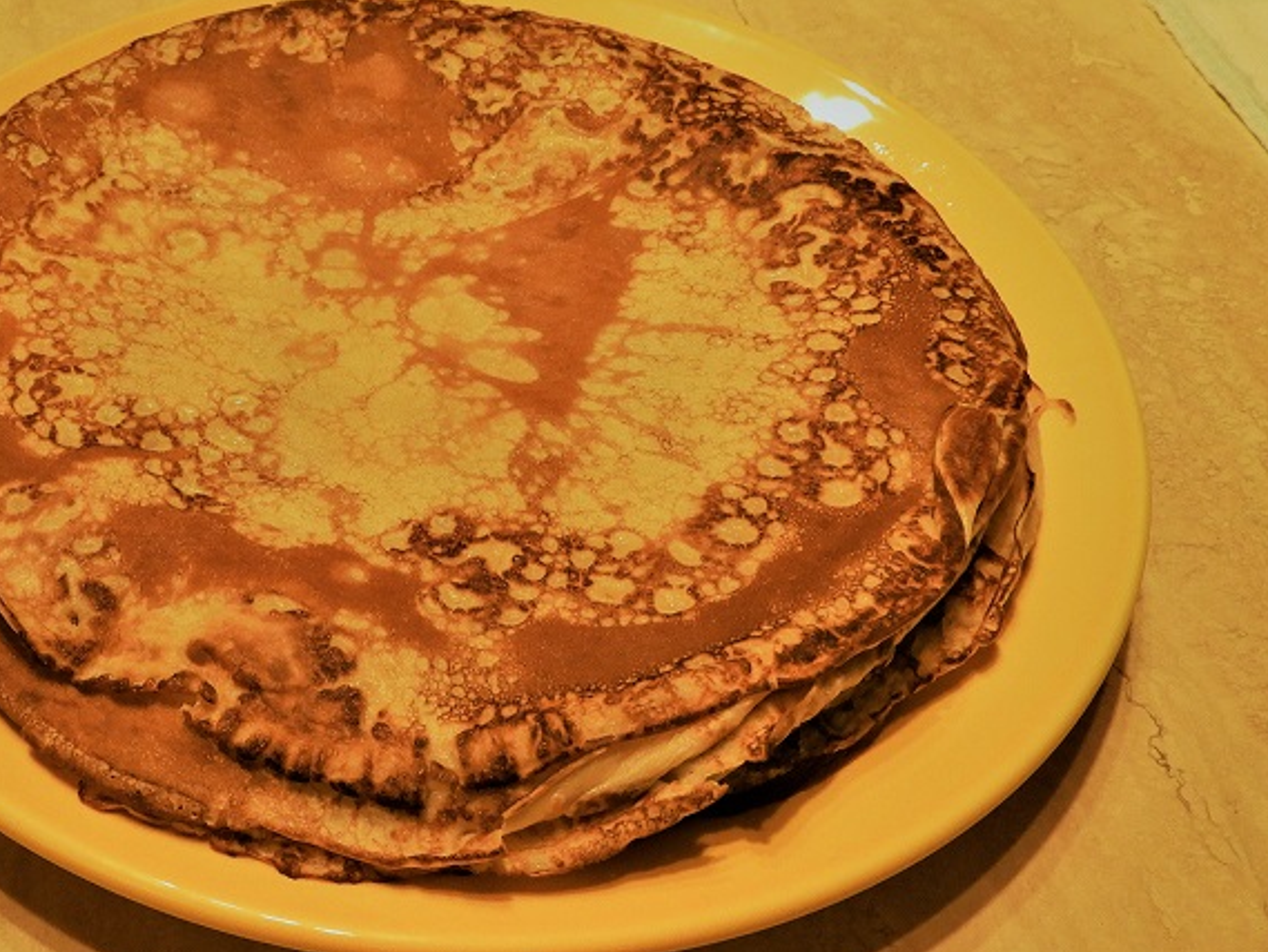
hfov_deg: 45.1
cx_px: 426
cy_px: 524
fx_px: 1502
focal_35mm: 41
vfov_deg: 35.1
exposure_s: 1/30
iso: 280
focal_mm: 5.4
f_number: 3.5
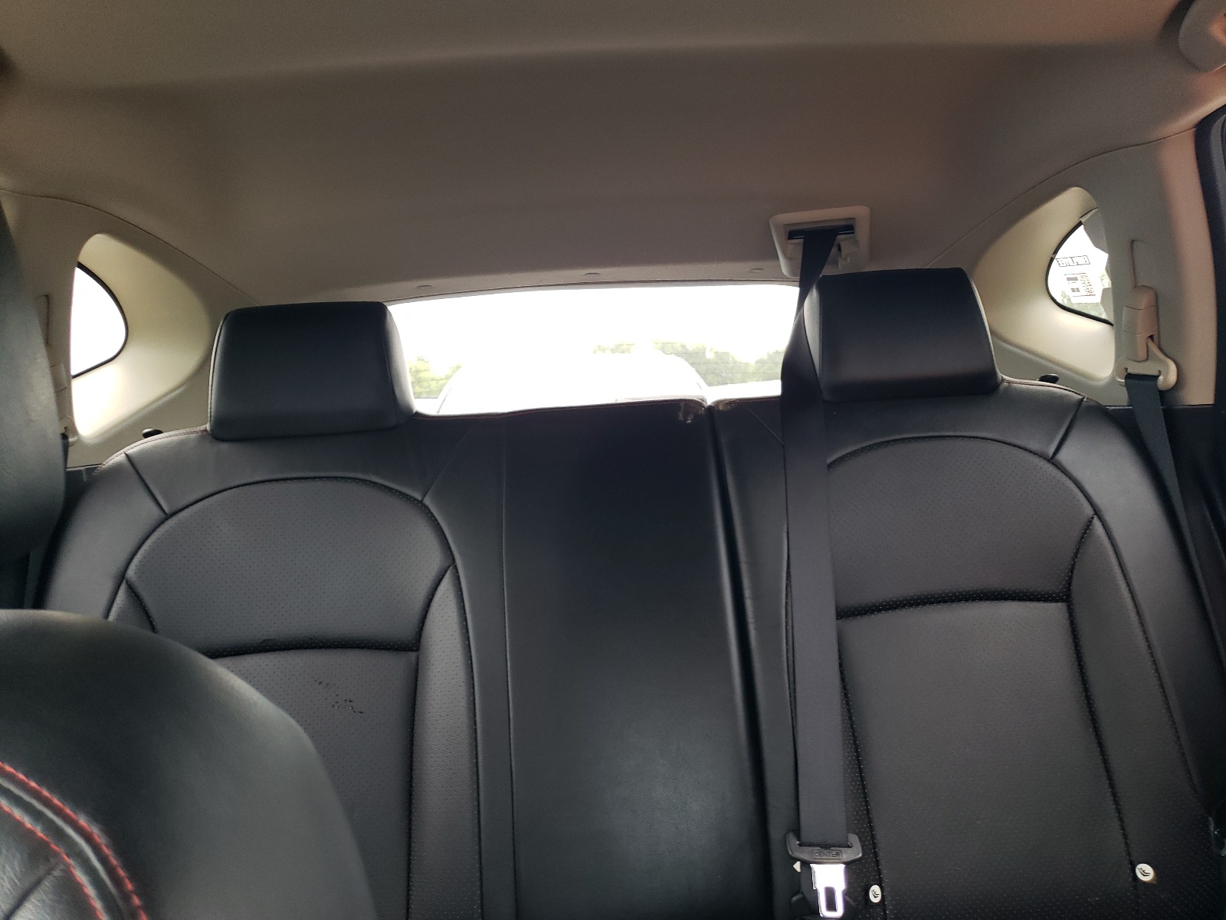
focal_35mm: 26
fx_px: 921
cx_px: 613
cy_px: 460
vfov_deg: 53.1
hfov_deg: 67.3
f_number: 1.5
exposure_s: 1/60.2
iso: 87
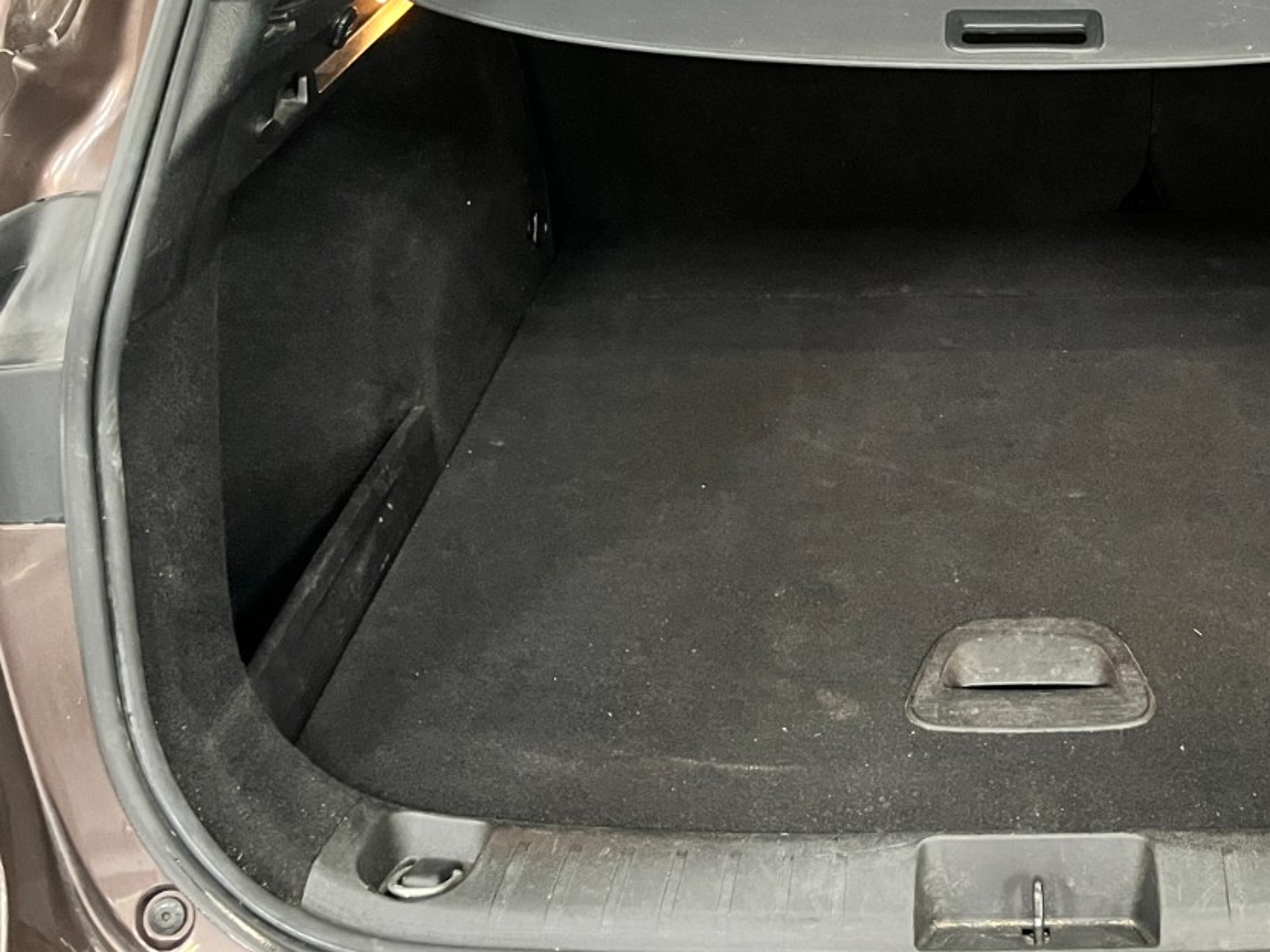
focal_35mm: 50
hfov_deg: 36.8
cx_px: 1030
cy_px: 182
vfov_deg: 28.4
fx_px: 1834
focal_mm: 5.1
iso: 640
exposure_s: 1/33
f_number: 1.6
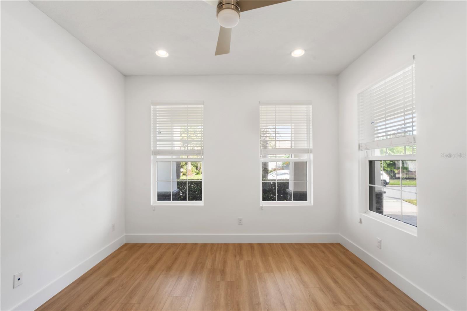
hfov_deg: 100.4
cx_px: 234
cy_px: 156
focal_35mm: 15
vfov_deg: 77.3
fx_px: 195
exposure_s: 1.5
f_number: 20
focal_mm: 10
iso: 320
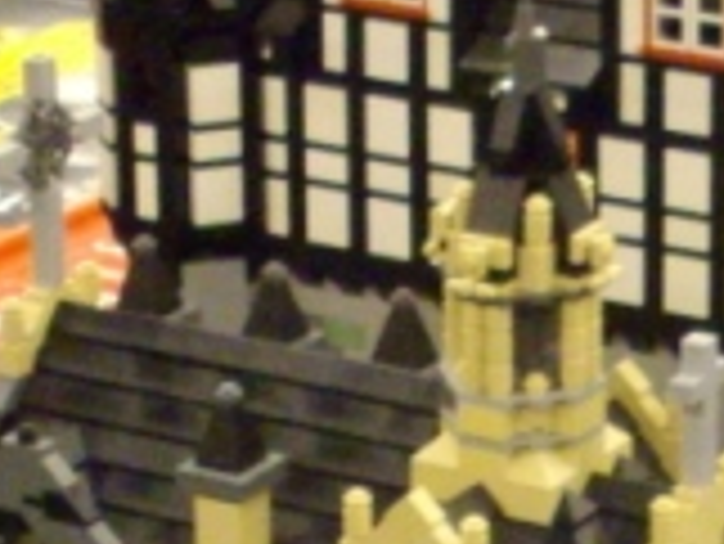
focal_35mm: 235
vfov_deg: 6.3
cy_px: 773
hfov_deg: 8.4
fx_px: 4919
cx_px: 764
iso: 400
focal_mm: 6.2
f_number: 2.8
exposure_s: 1/8
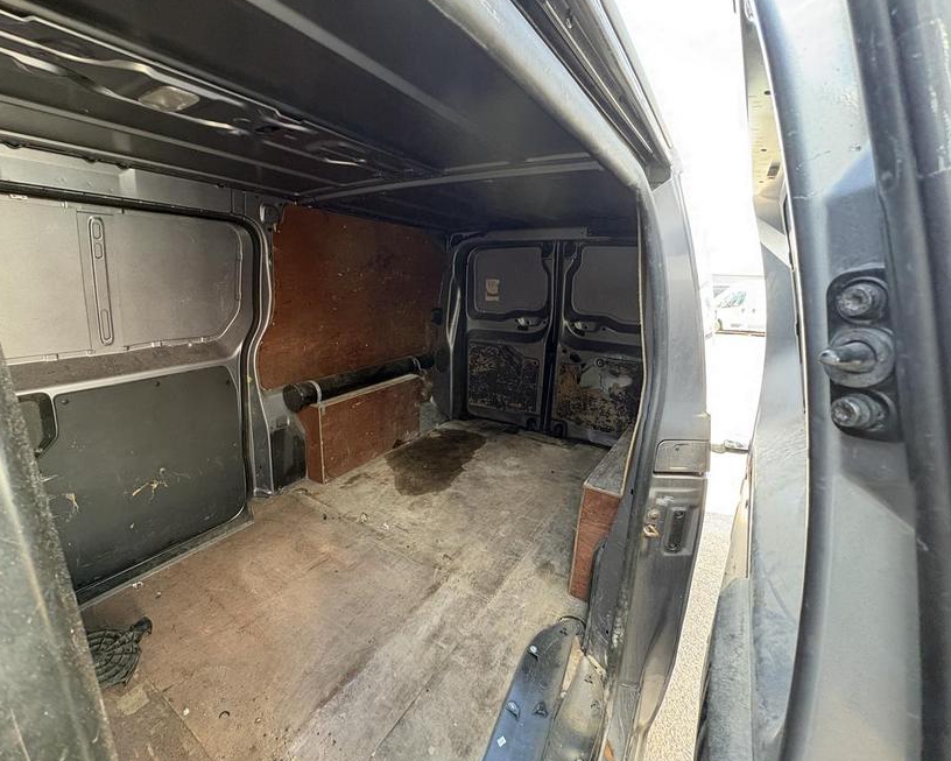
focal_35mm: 15
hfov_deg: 96.5
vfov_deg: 84.0
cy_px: 383
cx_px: 431
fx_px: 422
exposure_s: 1/60
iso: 320
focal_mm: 2.22
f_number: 2.2
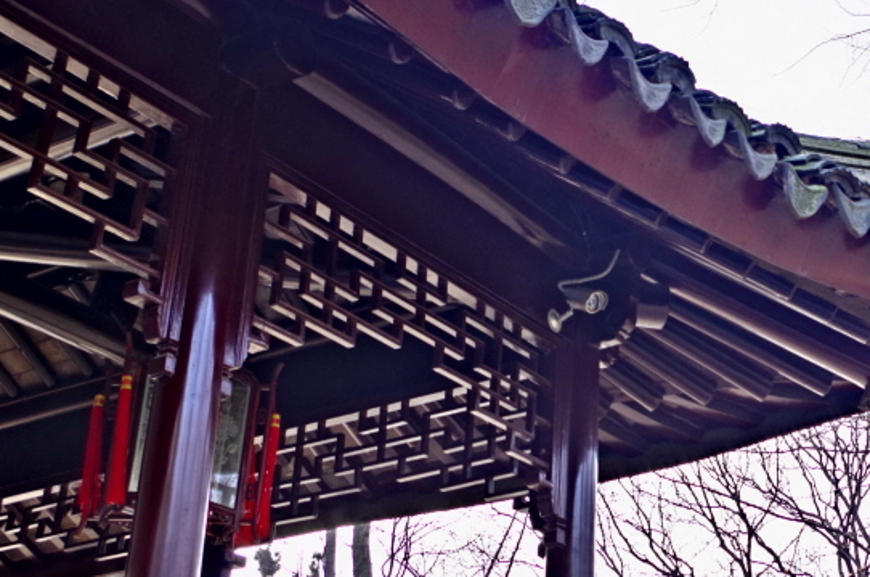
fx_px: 1640
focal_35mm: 68
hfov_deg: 29.0
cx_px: 713
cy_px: 267
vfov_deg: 19.9
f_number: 5.6
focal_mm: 24.38
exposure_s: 1/250
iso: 400
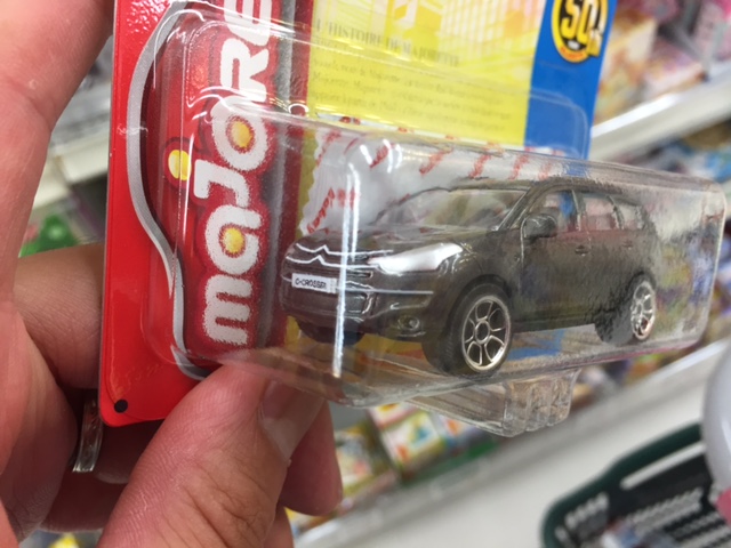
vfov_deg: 48.2
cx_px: 366
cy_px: 274
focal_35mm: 29
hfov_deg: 61.7
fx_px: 612
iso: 50
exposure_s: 1/33
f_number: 2.2
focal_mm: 4.15
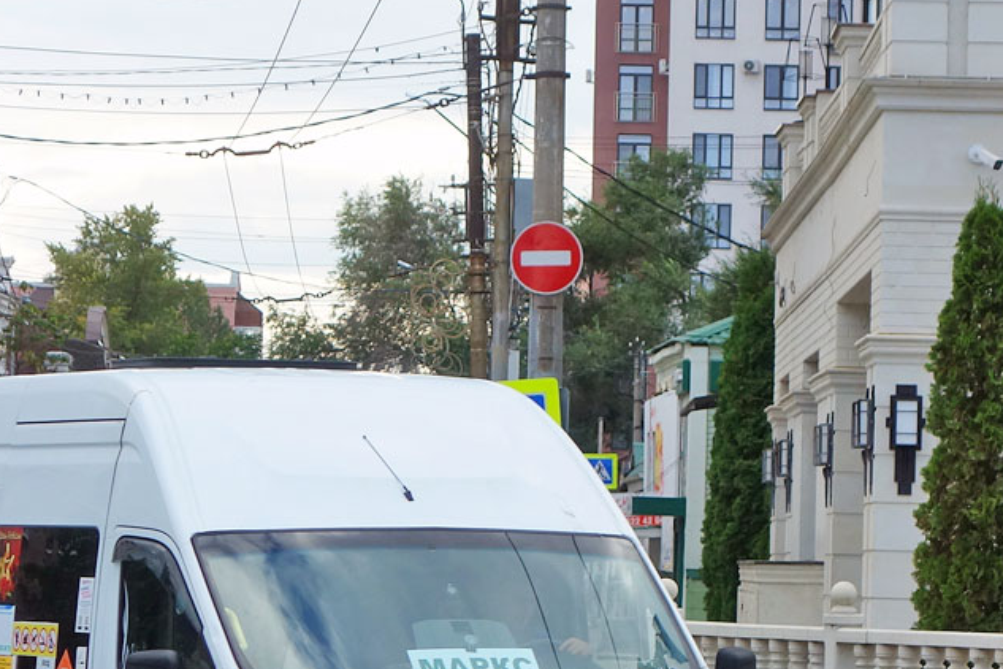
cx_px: 398
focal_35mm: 129
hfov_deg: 15.9
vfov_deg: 10.6
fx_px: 3594
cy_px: 579
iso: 160
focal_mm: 25.32
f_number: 4
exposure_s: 1/500
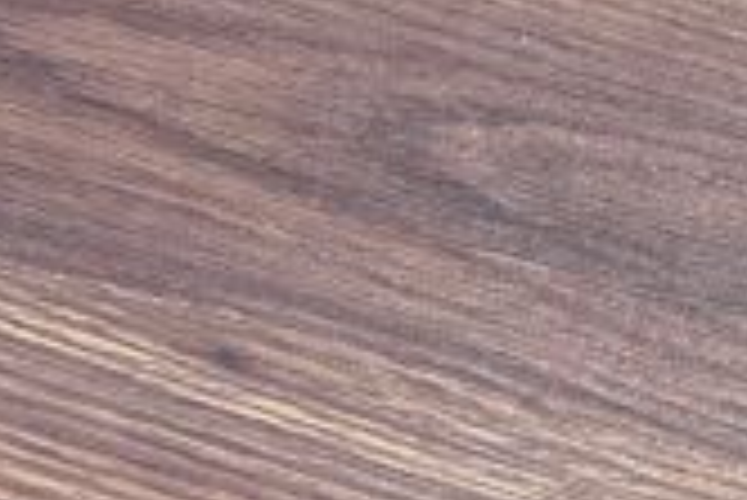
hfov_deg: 7.2
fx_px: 5856
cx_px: 1143
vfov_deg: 4.9
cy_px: 608
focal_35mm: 282
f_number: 2.8
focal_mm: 9
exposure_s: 1/50
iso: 250
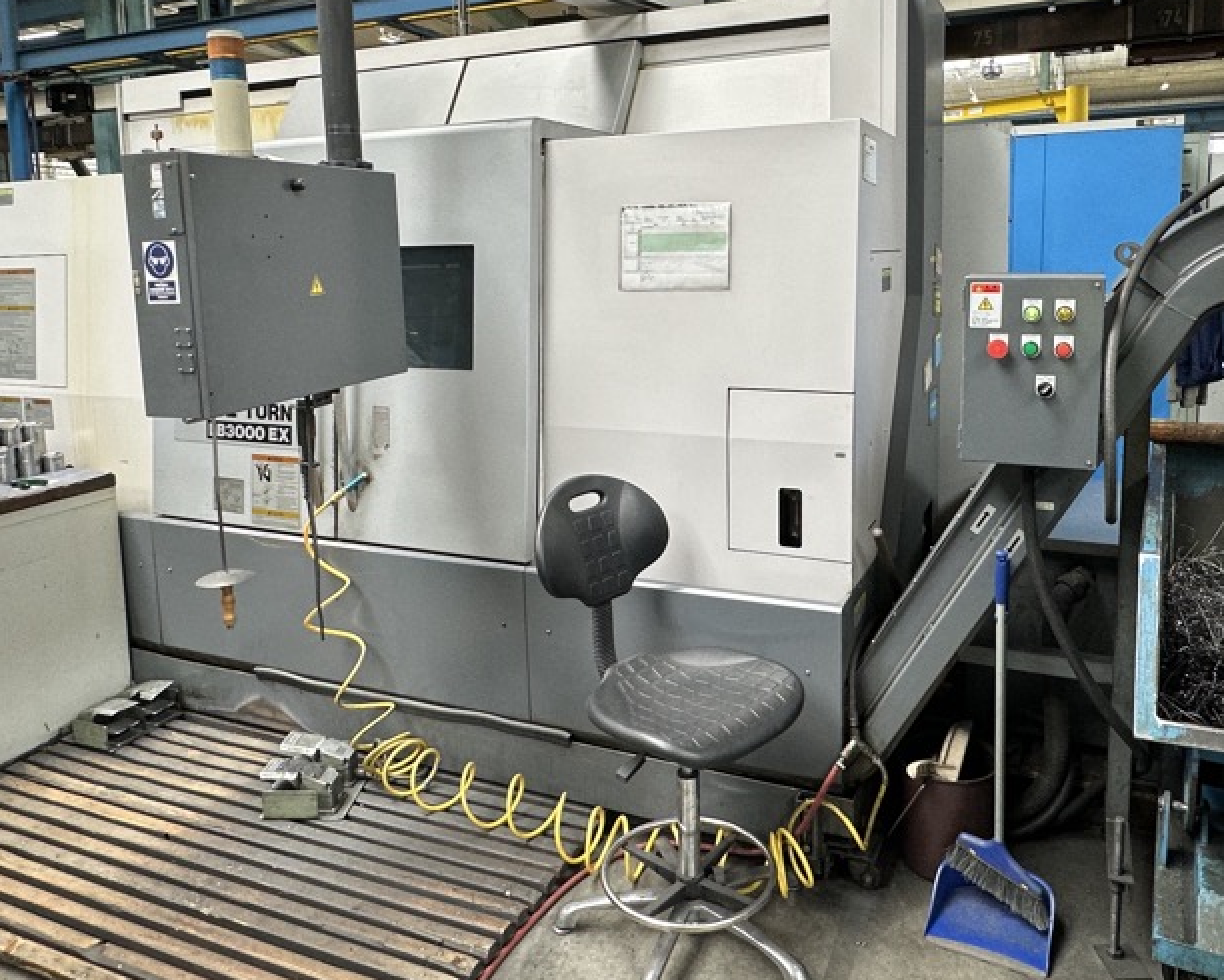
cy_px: 369
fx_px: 978
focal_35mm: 27
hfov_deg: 64.0
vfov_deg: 52.6
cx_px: 661
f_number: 2.2
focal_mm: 2.22
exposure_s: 1/100
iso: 100
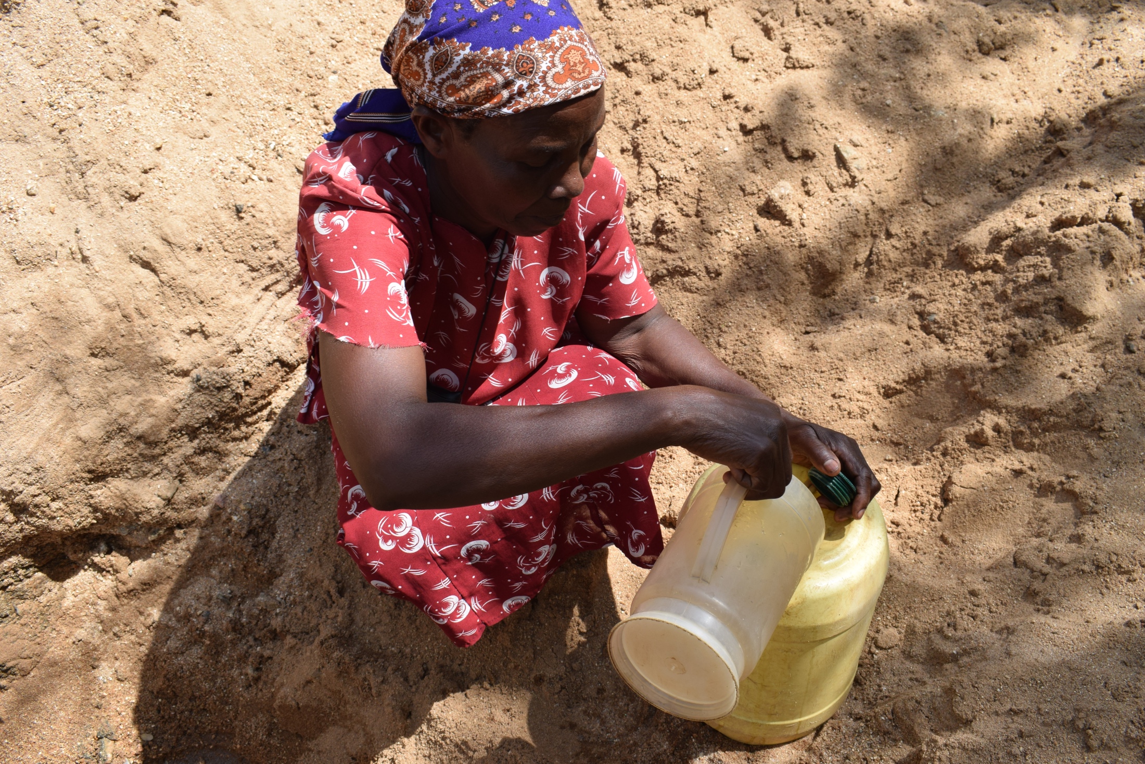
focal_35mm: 33
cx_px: 572
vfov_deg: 40.0
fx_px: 1050
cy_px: 382
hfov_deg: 57.2
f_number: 9
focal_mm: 22
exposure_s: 1/320
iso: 200
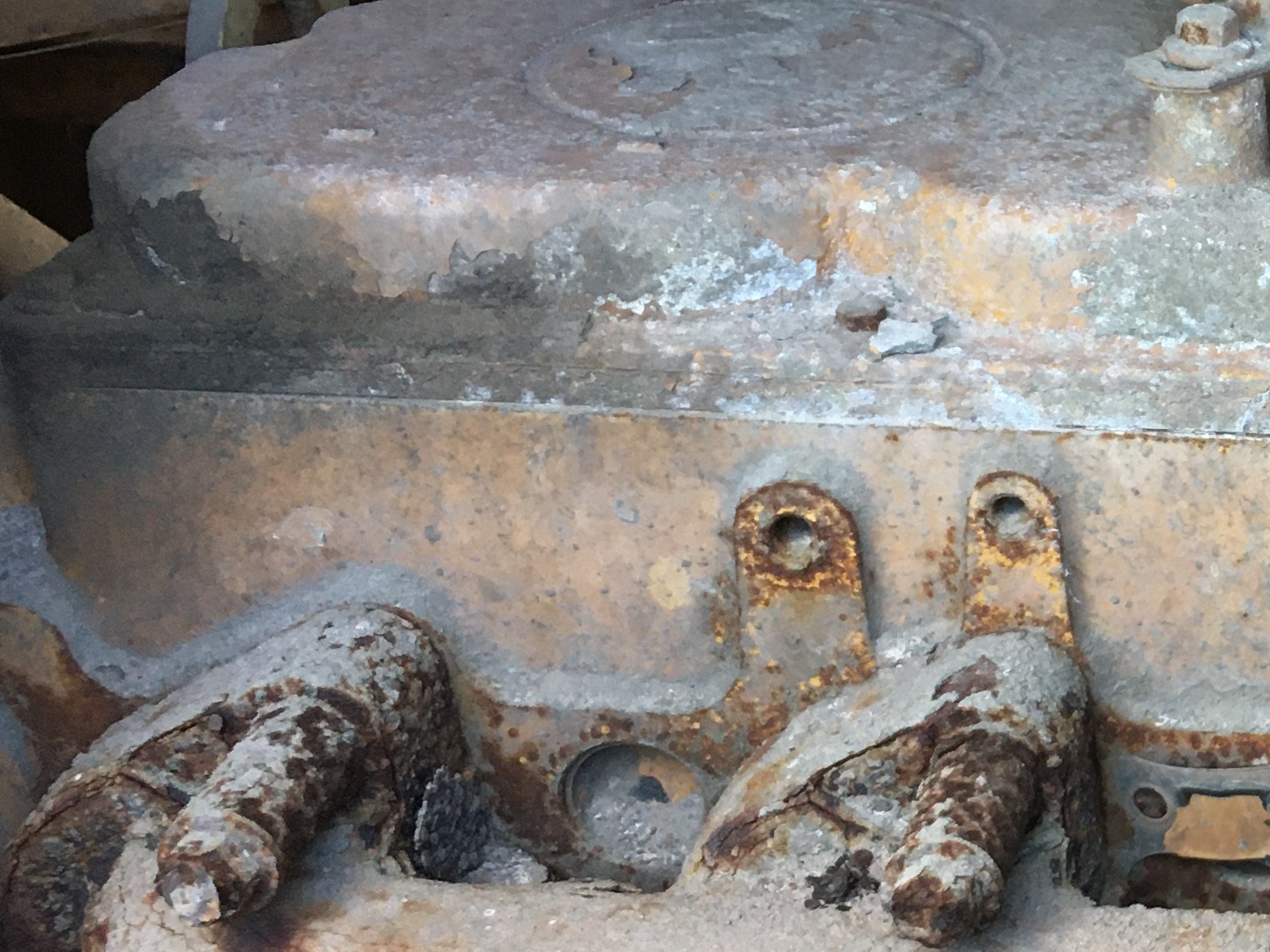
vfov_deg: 19.9
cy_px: 465
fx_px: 2715
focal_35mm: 74
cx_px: 1579
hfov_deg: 23.7
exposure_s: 1/30
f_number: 2.2
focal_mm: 4.15
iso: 40
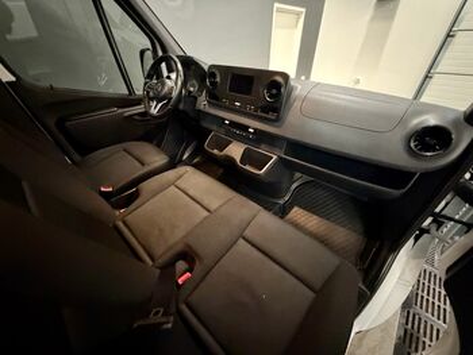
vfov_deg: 85.7
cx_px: 236
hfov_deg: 102.0
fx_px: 191
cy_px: 178
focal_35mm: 14
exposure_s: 1/25
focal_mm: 2.22
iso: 1600
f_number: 2.2
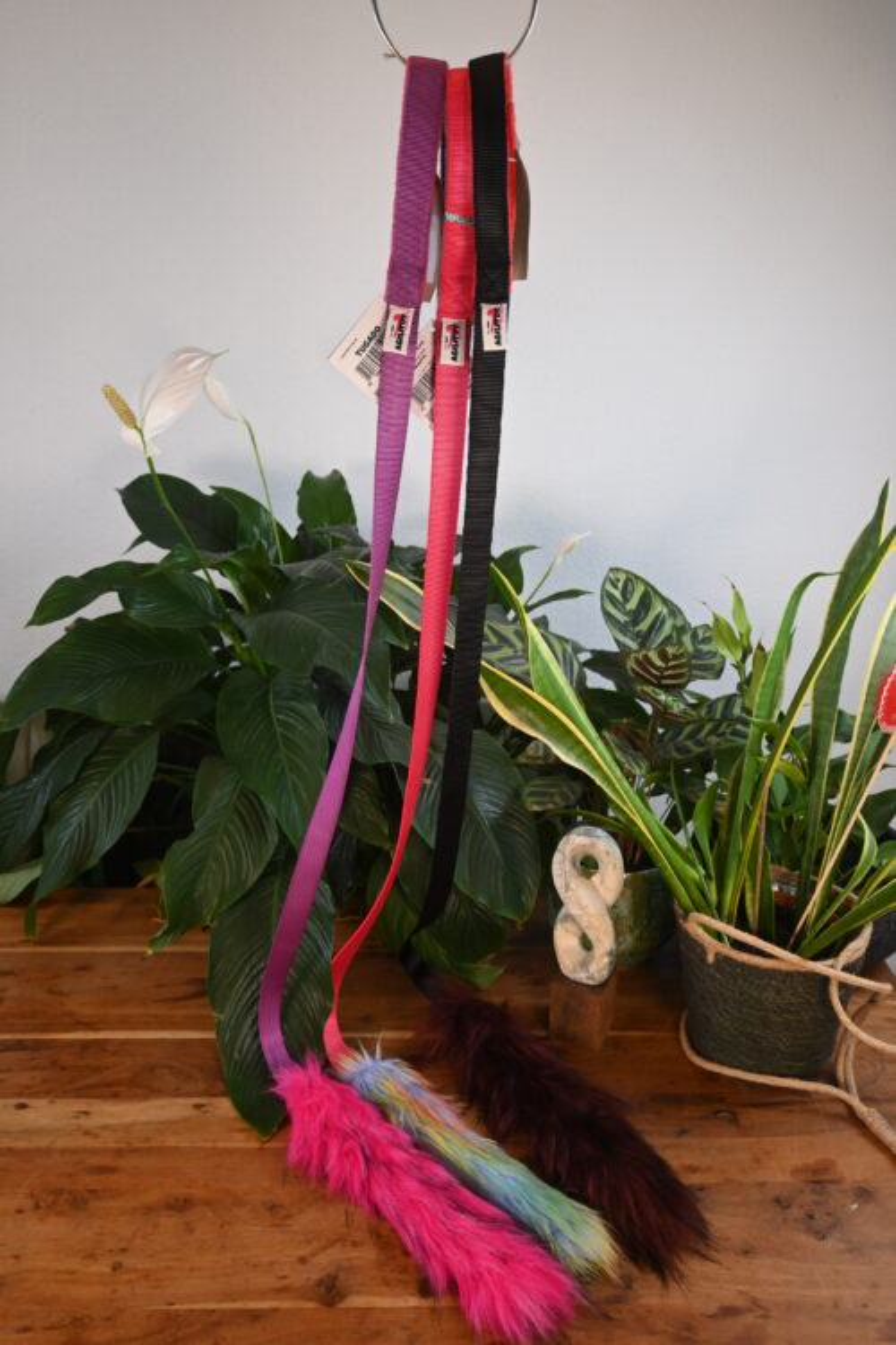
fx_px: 1092
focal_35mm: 29
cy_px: 672
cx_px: 448
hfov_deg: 44.6
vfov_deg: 63.2
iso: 400
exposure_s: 1/125
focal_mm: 19.5
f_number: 3.8
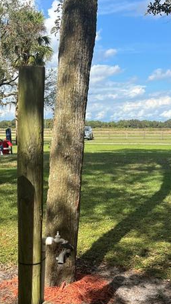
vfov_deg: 40.6
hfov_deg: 24.8
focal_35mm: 48
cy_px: 255
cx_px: 60
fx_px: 387
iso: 50
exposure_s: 1/2353
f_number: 1.5
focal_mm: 5.7
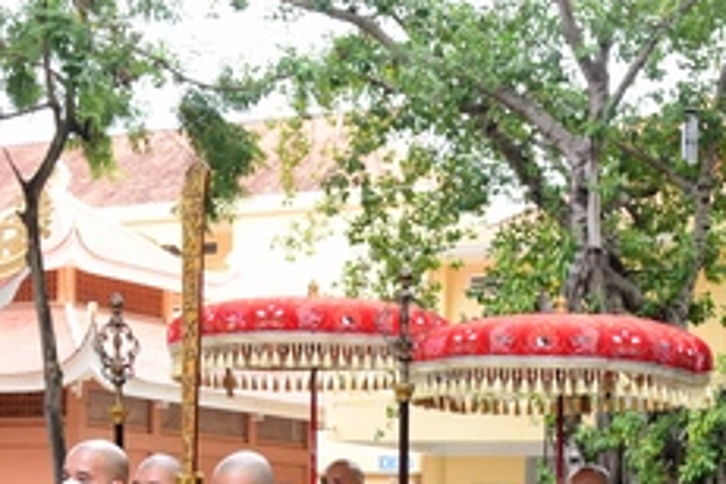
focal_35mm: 90
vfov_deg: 14.6
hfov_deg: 22.5
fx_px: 1815
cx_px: 503
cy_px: 597
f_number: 6.3
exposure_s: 1/160
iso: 400
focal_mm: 32
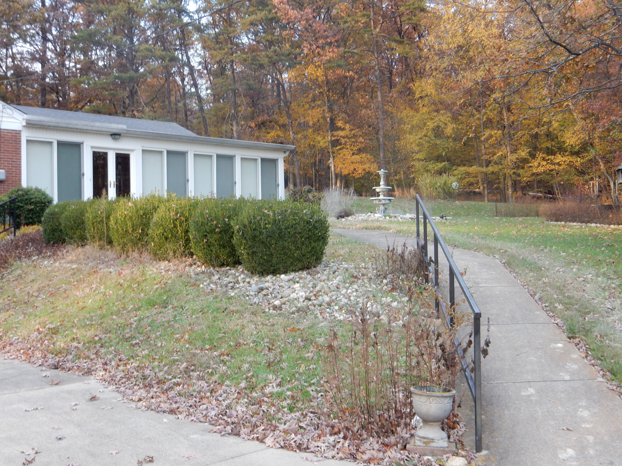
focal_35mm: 43
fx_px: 773
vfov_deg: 33.6
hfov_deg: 43.9
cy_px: 233
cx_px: 311
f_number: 4.2
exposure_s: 1/30
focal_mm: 7.6
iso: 280
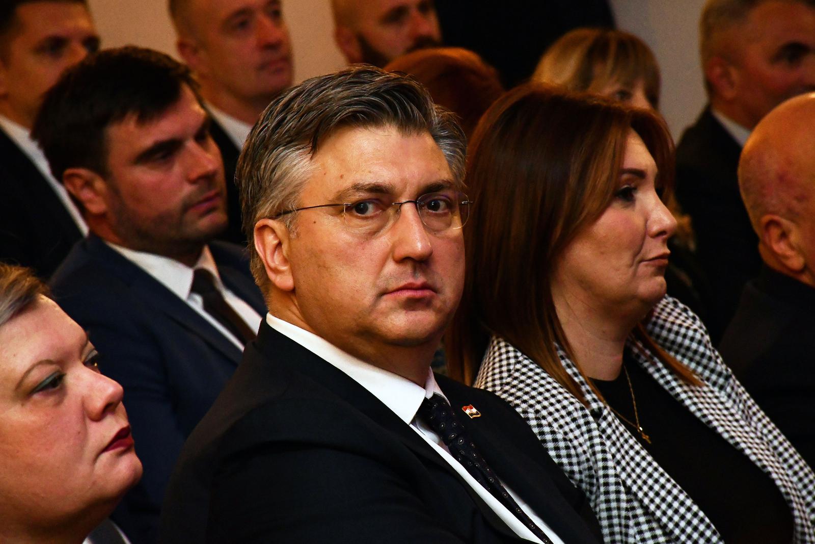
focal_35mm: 210
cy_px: 272
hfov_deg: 9.8
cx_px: 408
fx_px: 4754
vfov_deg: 6.5
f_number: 10
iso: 3200
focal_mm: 140
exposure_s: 1/60
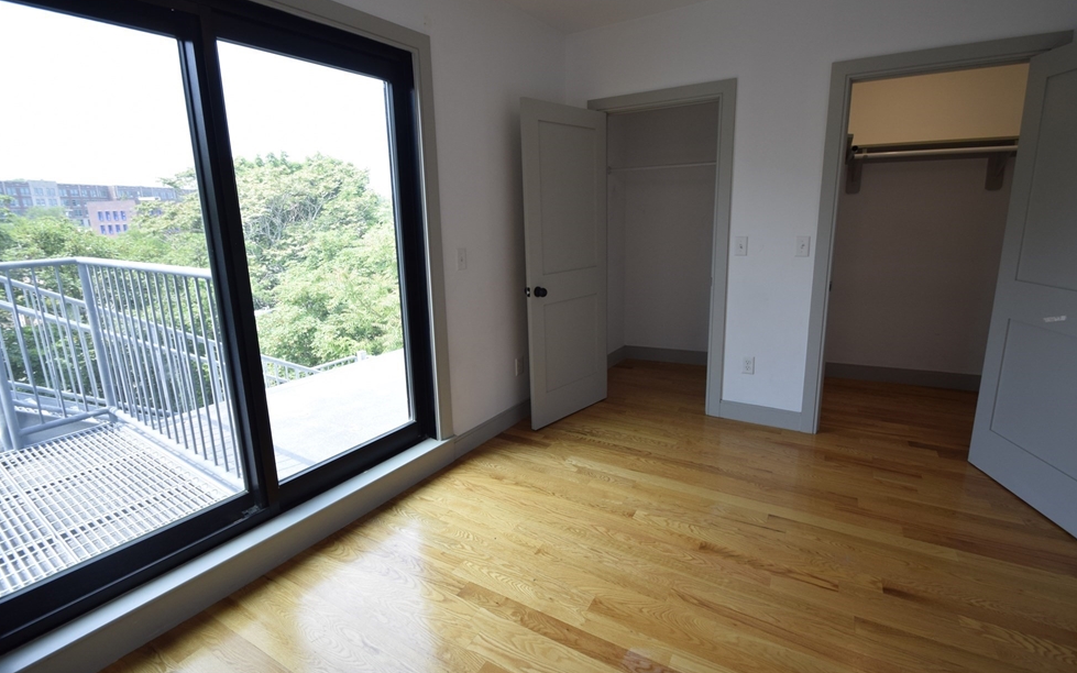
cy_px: 306
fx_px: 470
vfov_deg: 71.1
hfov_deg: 97.8
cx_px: 538
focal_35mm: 16
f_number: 6.3
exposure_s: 1/160
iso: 400
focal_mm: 10
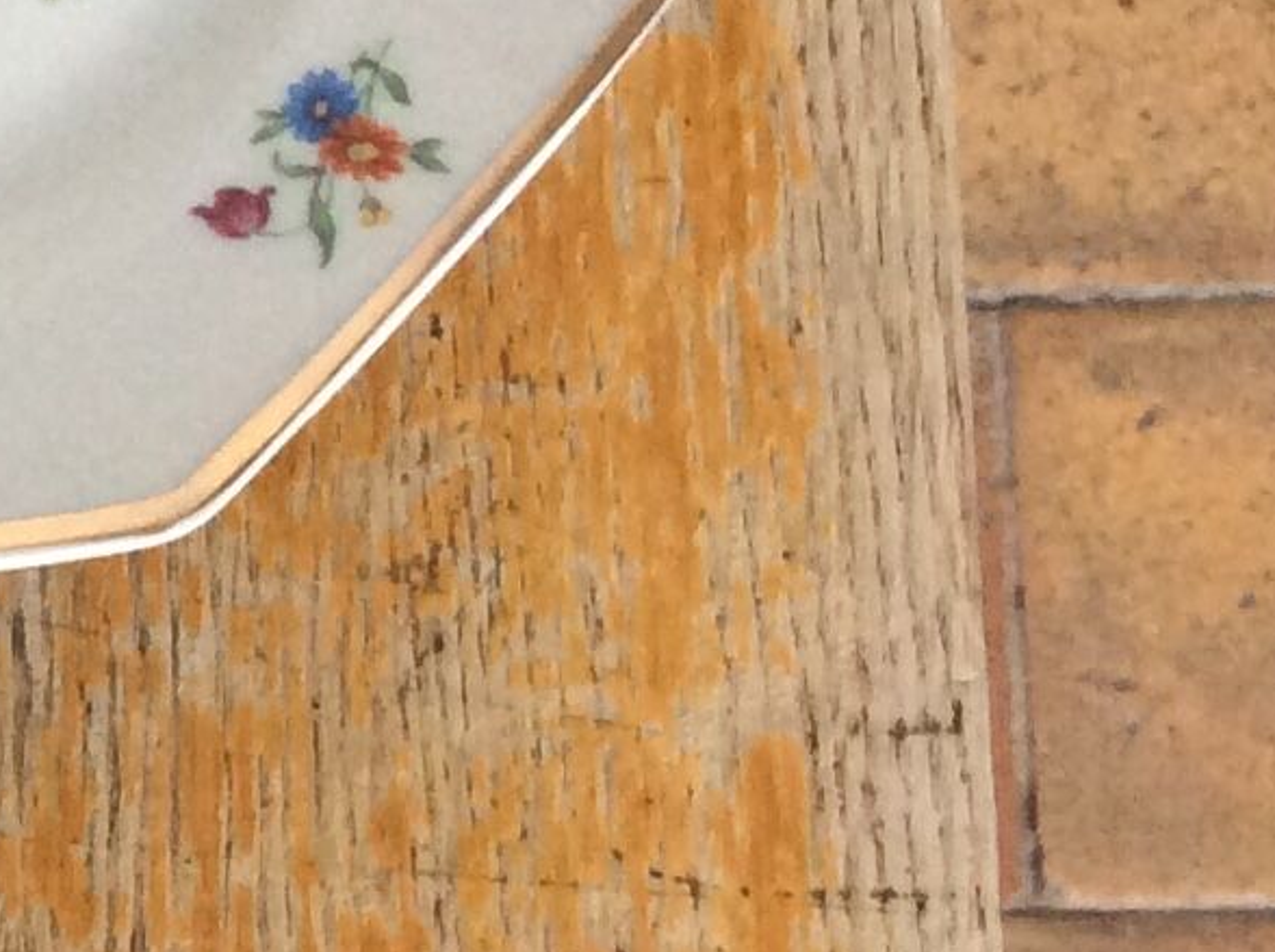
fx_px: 5185
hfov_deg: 12.0
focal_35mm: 141
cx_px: -1520
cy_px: 494
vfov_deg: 10.5
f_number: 2.4
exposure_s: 1/25
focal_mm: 3.3
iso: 100
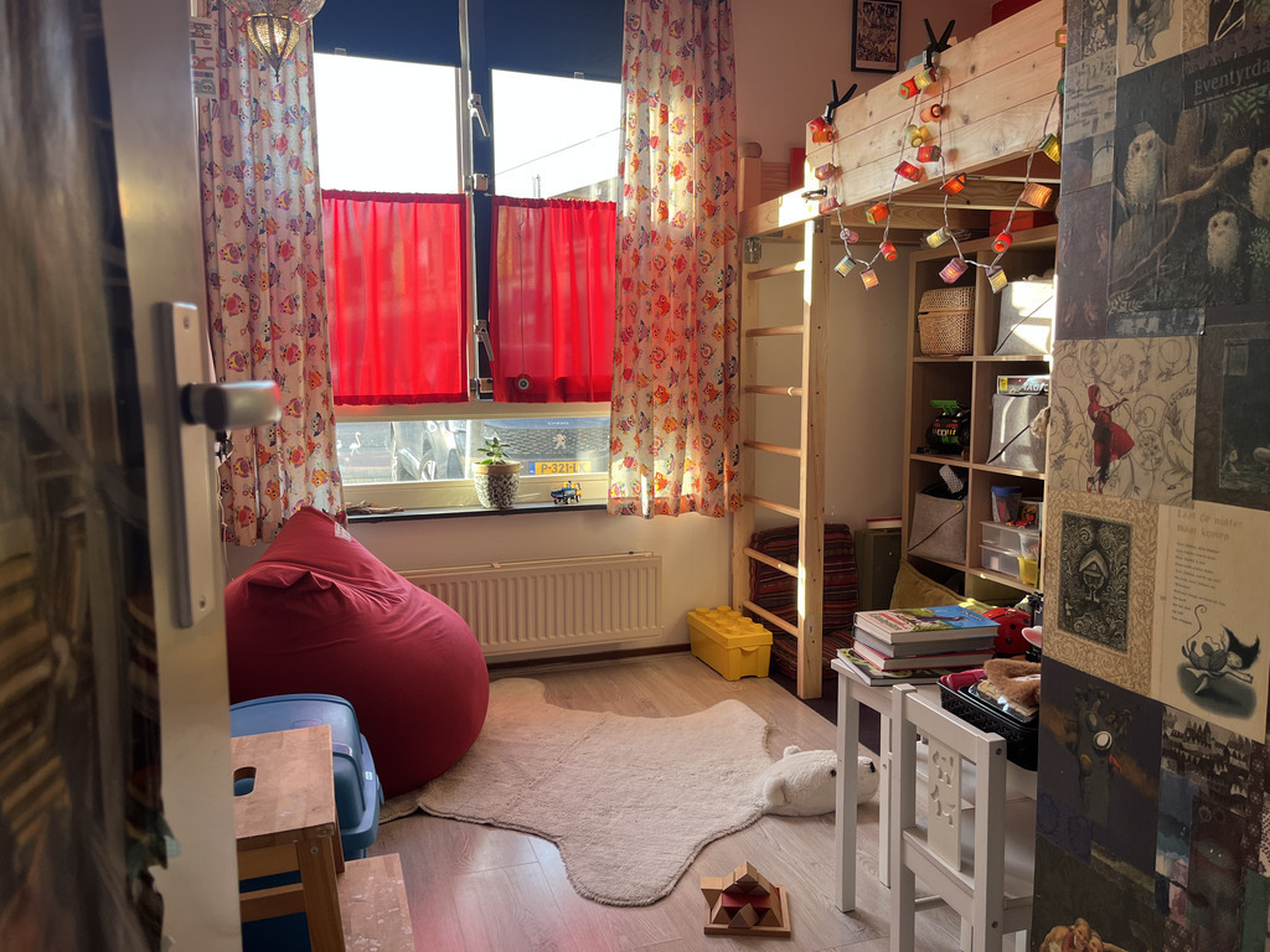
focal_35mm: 26
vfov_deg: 53.1
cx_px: 635
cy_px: 476
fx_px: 954
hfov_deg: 67.3
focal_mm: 5.1
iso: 50
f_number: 1.6
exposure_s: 1/100
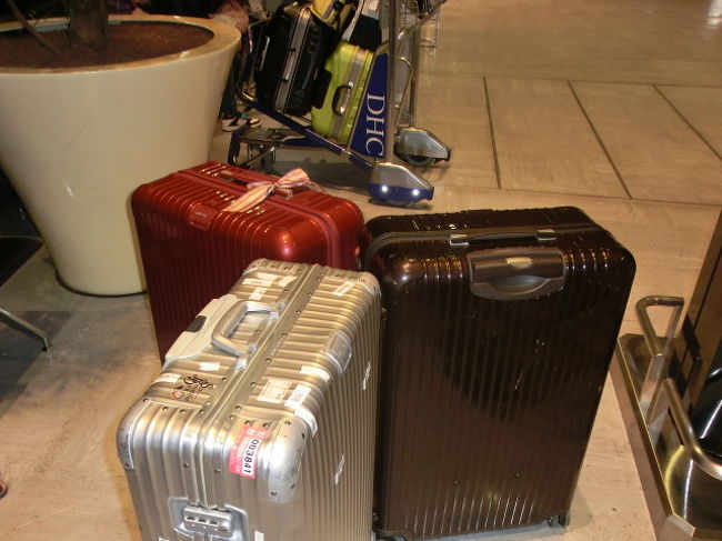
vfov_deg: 38.6
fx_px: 771
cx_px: 361
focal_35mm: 37
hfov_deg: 50.2
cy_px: 270
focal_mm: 6.61
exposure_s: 1/60
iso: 400
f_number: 3.9
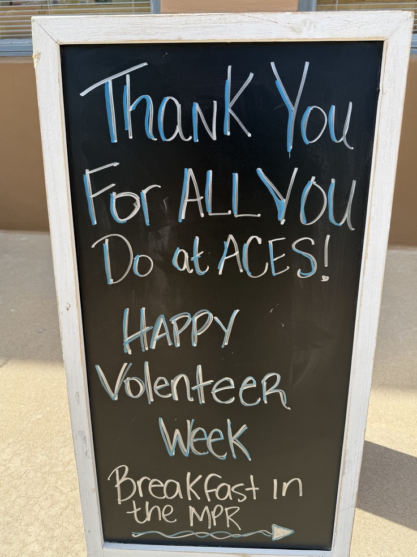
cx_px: 208
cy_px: 288
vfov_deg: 69.4
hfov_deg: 54.9
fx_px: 402
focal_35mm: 25
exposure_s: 1/1018
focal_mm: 6.76
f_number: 1.78
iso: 80
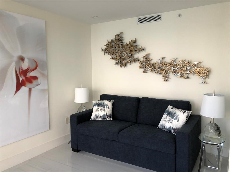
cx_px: 115
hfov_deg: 63.4
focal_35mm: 28
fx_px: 186
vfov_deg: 49.7
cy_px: 86
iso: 20
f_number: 1.8
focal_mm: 3.99
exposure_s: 1/30
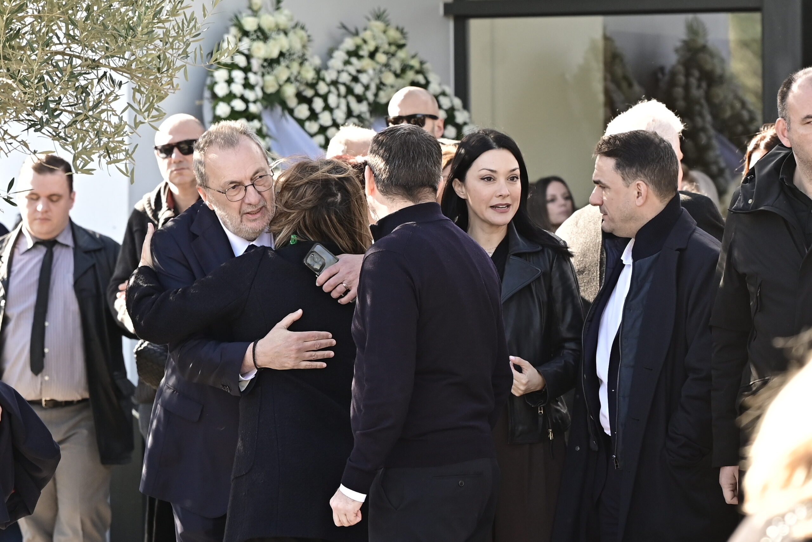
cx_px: 406
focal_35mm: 120
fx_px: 2707
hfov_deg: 17.1
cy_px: 271
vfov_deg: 11.4
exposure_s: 1/400
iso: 400
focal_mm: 120
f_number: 5
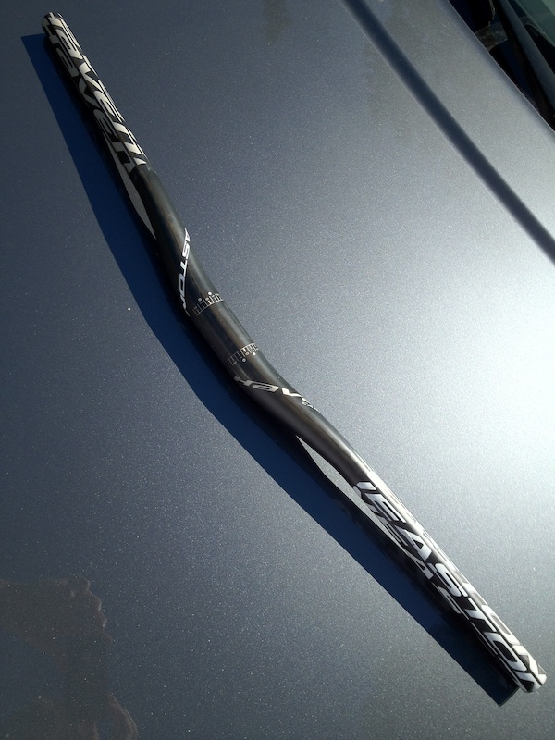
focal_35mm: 35
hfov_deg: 40.7
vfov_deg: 52.6
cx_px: 278
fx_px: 748
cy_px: 370
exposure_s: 1/1972
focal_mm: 4.28
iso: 64
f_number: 2.4
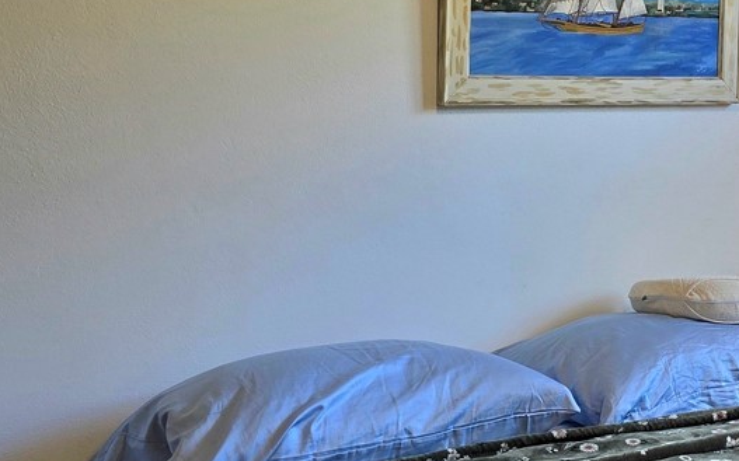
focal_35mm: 74
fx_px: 1490
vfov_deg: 17.4
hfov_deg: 25.3
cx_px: 869
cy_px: 81
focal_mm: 6.3
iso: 50
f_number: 1.7
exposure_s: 1/120
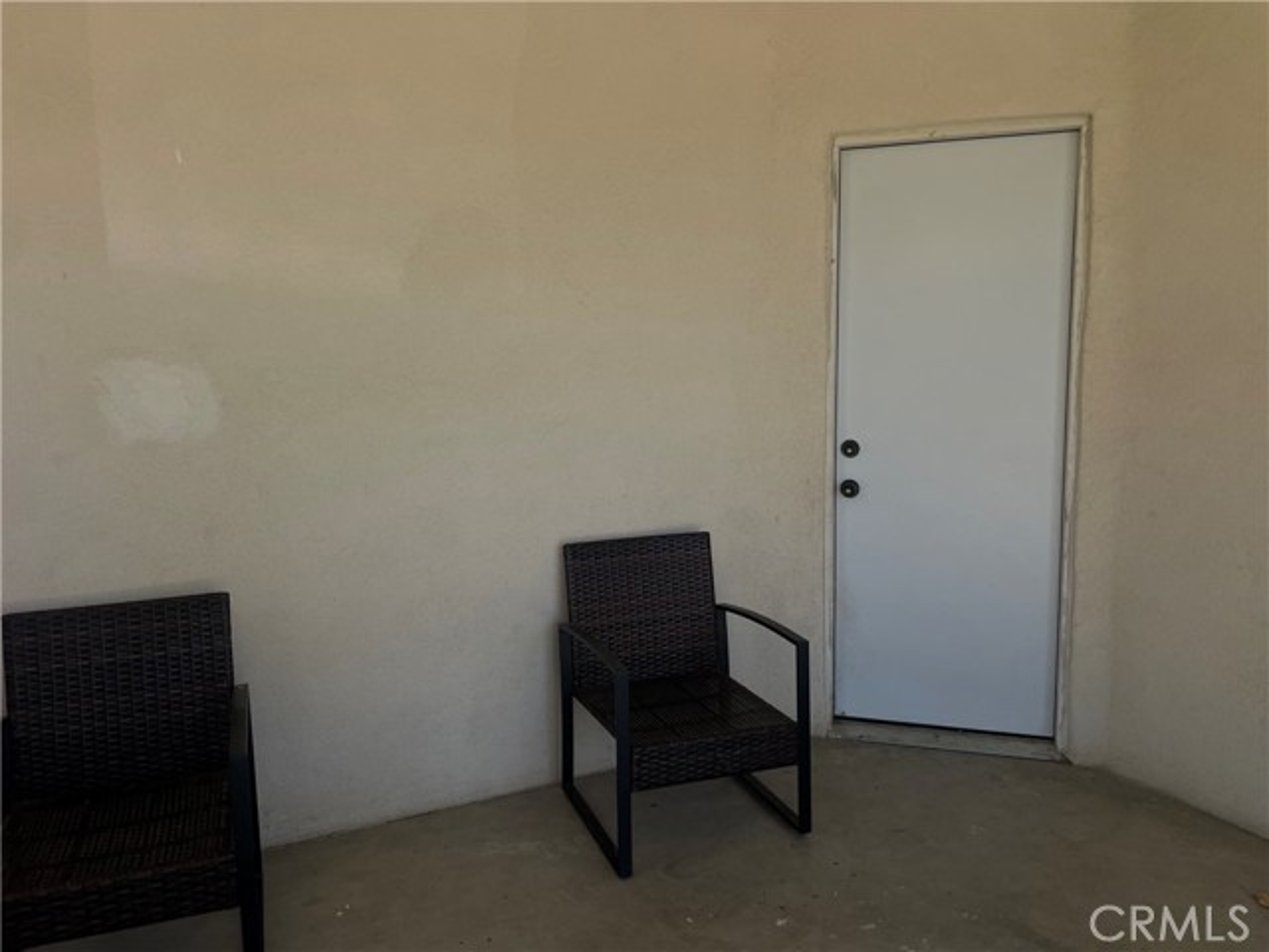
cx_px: 634
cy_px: 476
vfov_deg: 53.1
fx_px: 953
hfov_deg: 67.3
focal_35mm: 26
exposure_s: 1/807
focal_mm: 4.2
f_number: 1.6
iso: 32
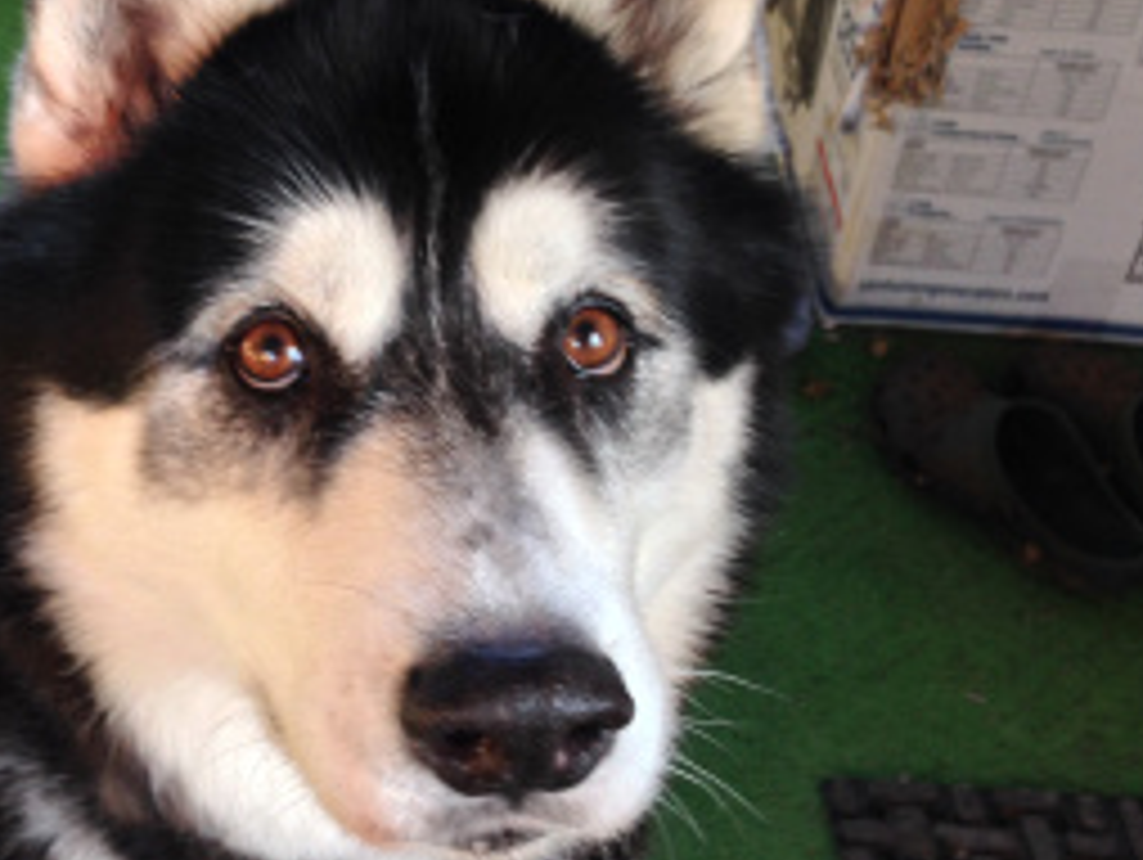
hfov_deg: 34.5
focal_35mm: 54
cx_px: 238
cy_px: 477
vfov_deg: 27.1
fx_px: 1785
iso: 50
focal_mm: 4.12
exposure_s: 1/30
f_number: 2.4
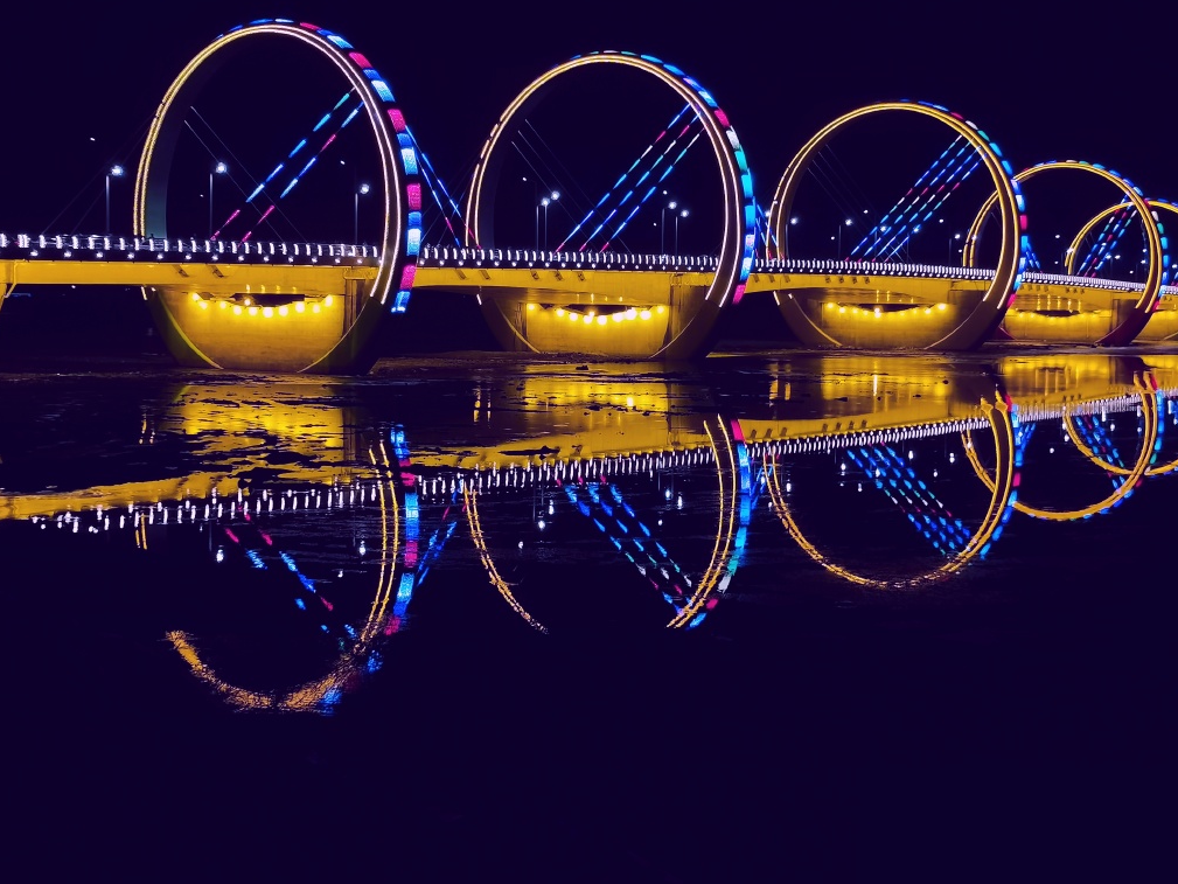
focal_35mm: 44
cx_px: 655
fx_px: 1498
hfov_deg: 42.9
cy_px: 378
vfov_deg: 32.8
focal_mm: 5.58
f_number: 1.8
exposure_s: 1/33.3
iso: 320
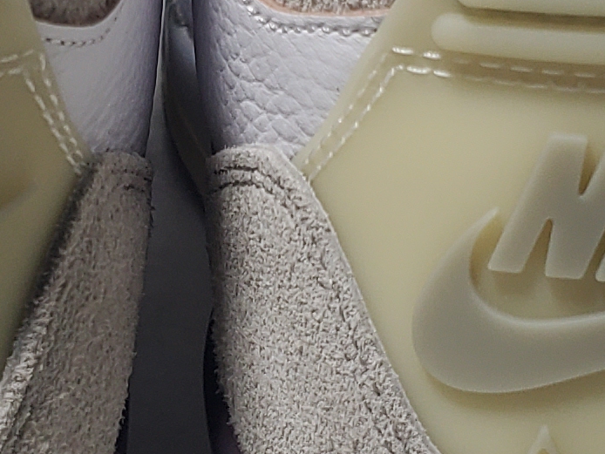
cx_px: 275
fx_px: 2640
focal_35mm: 151
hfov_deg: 13.1
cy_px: 34
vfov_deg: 9.8
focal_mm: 4.3
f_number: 1.5
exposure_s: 1/487
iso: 50
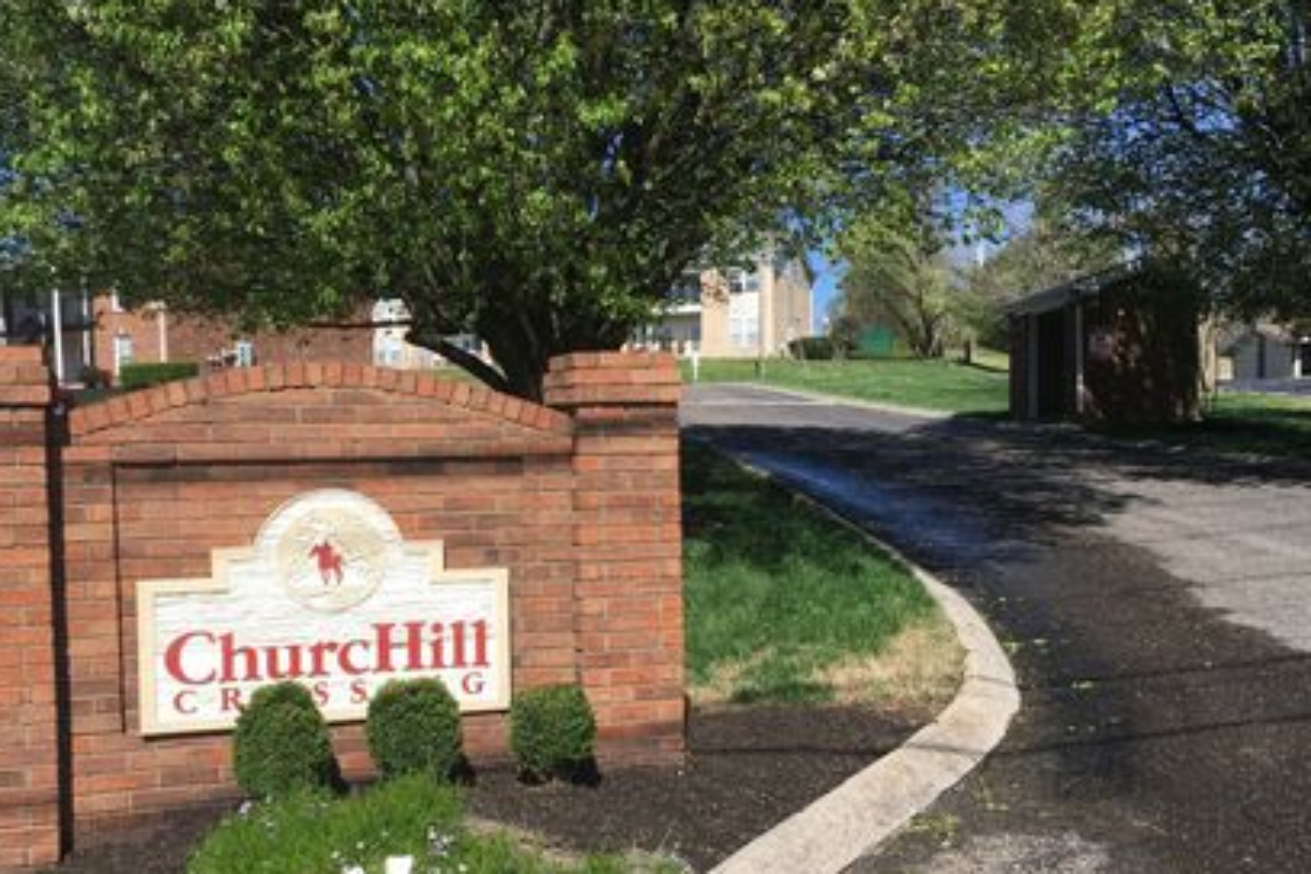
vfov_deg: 35.8
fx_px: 1347
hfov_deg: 51.8
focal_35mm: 37
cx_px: 578
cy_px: 532
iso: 25
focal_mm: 4.15
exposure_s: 1/1326
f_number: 2.2
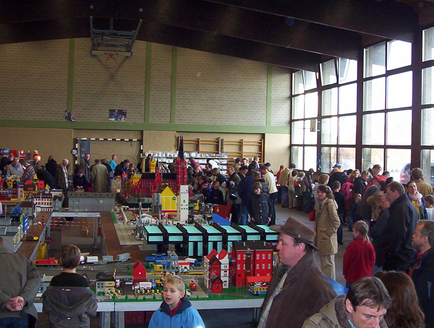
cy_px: 122
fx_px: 767
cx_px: 243
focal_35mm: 61
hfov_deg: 31.6
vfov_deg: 24.1
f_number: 2.73
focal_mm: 5.77
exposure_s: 1/76.8
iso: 140
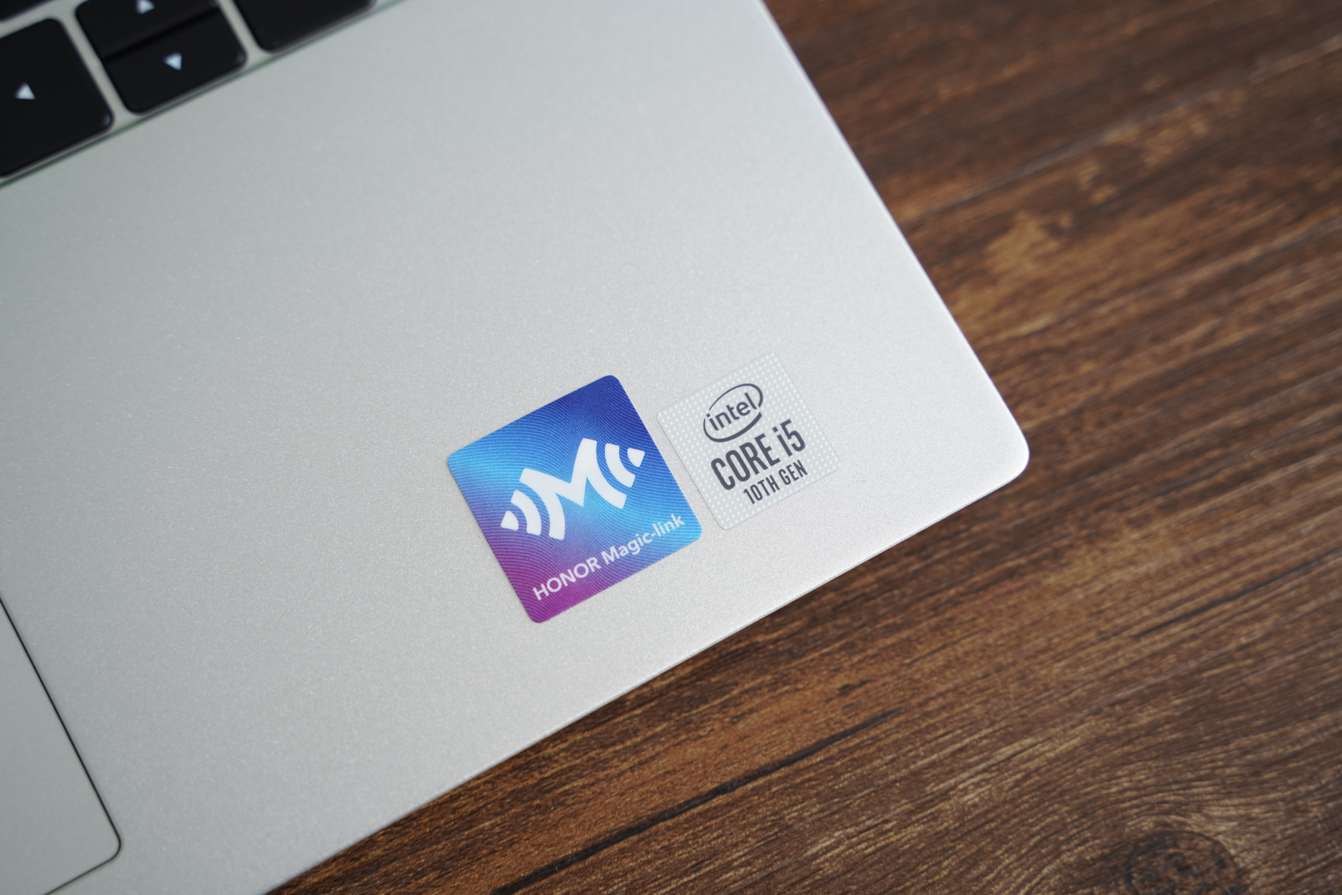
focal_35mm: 58
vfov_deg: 23.4
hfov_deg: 34.5
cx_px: 671
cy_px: 448
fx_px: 2162
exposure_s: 1/60
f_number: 4
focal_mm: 58
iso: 640
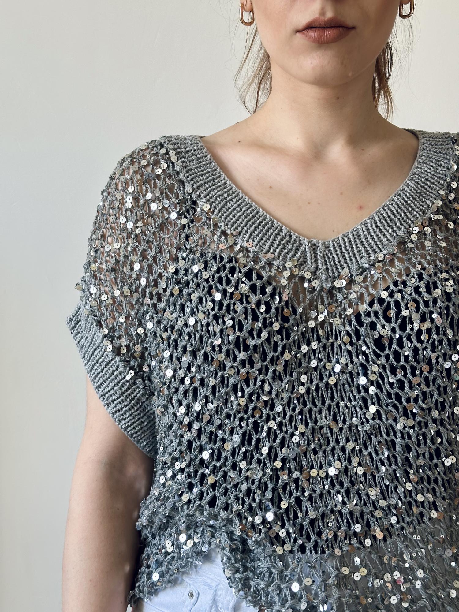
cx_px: 230
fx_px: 849
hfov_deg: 30.3
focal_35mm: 48
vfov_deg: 39.7
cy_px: 306
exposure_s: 1/102
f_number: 1.78
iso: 80
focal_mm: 6.86
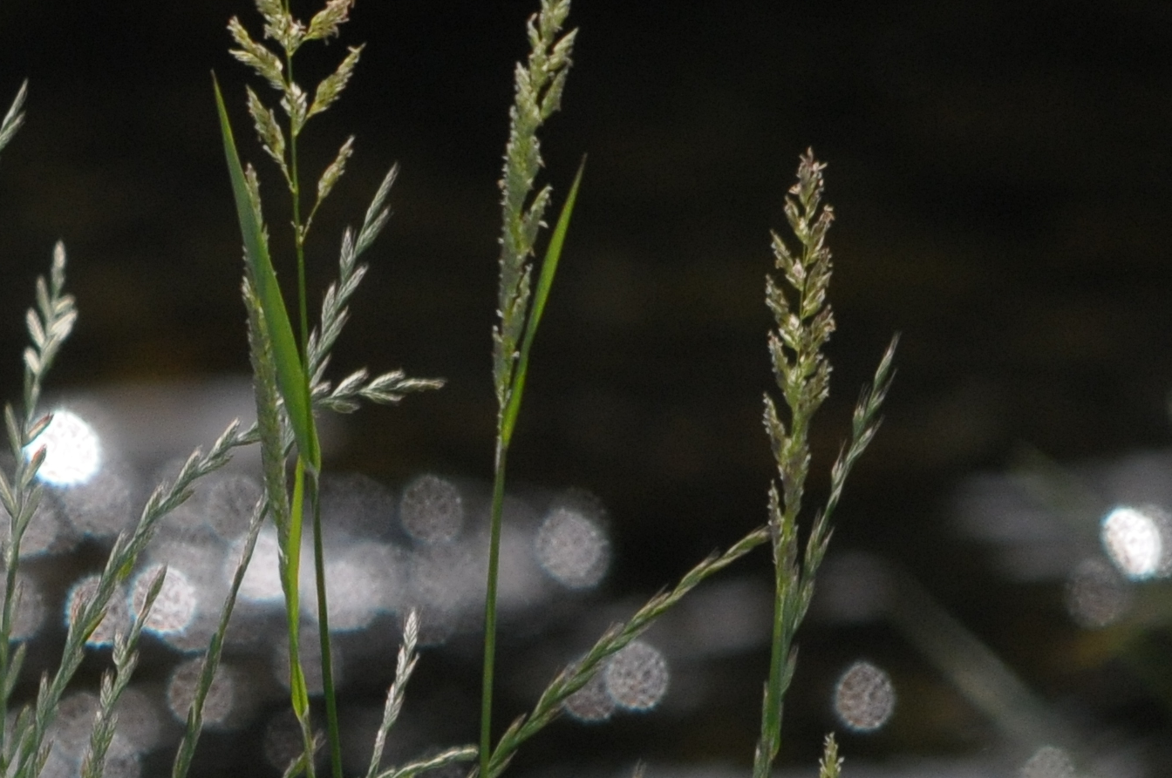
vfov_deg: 0.6
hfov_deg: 0.9
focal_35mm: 2392
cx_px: -431
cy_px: 841
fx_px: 77787
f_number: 6.3
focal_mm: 500
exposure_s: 1/2000
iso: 800
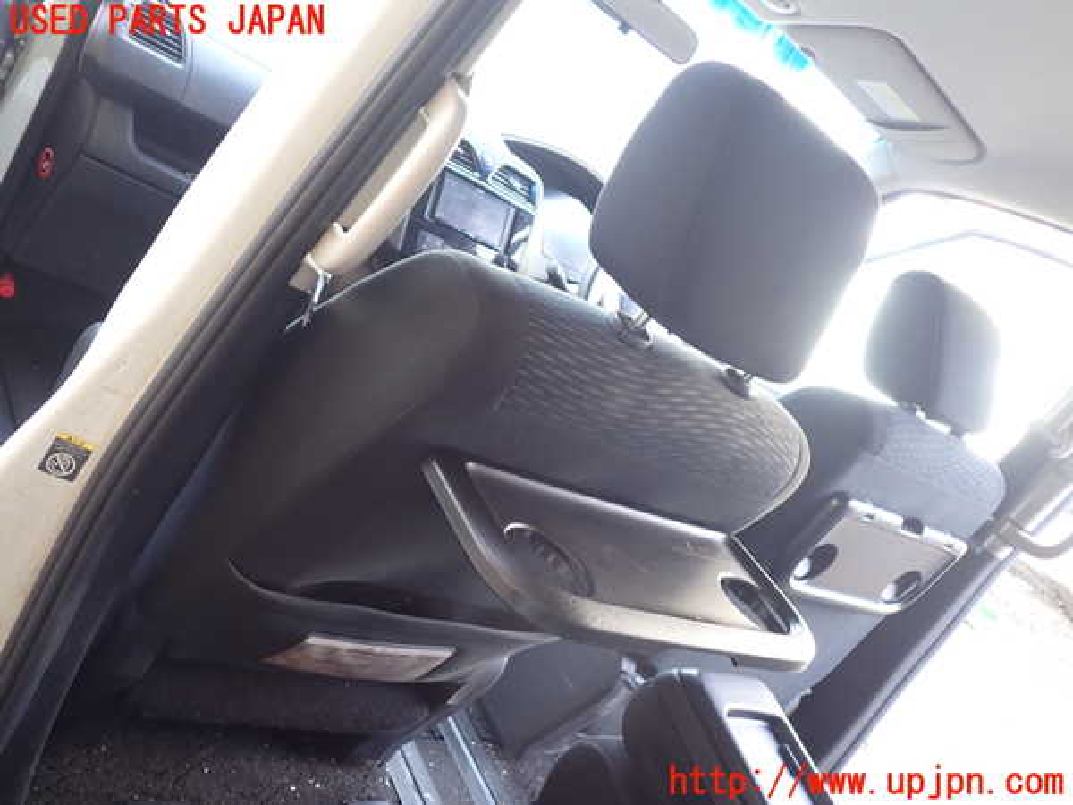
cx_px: 536
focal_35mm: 30
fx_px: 930
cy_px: 402
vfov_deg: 46.8
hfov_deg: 60.0
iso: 200
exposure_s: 1/50
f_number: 2.3
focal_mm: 5.4
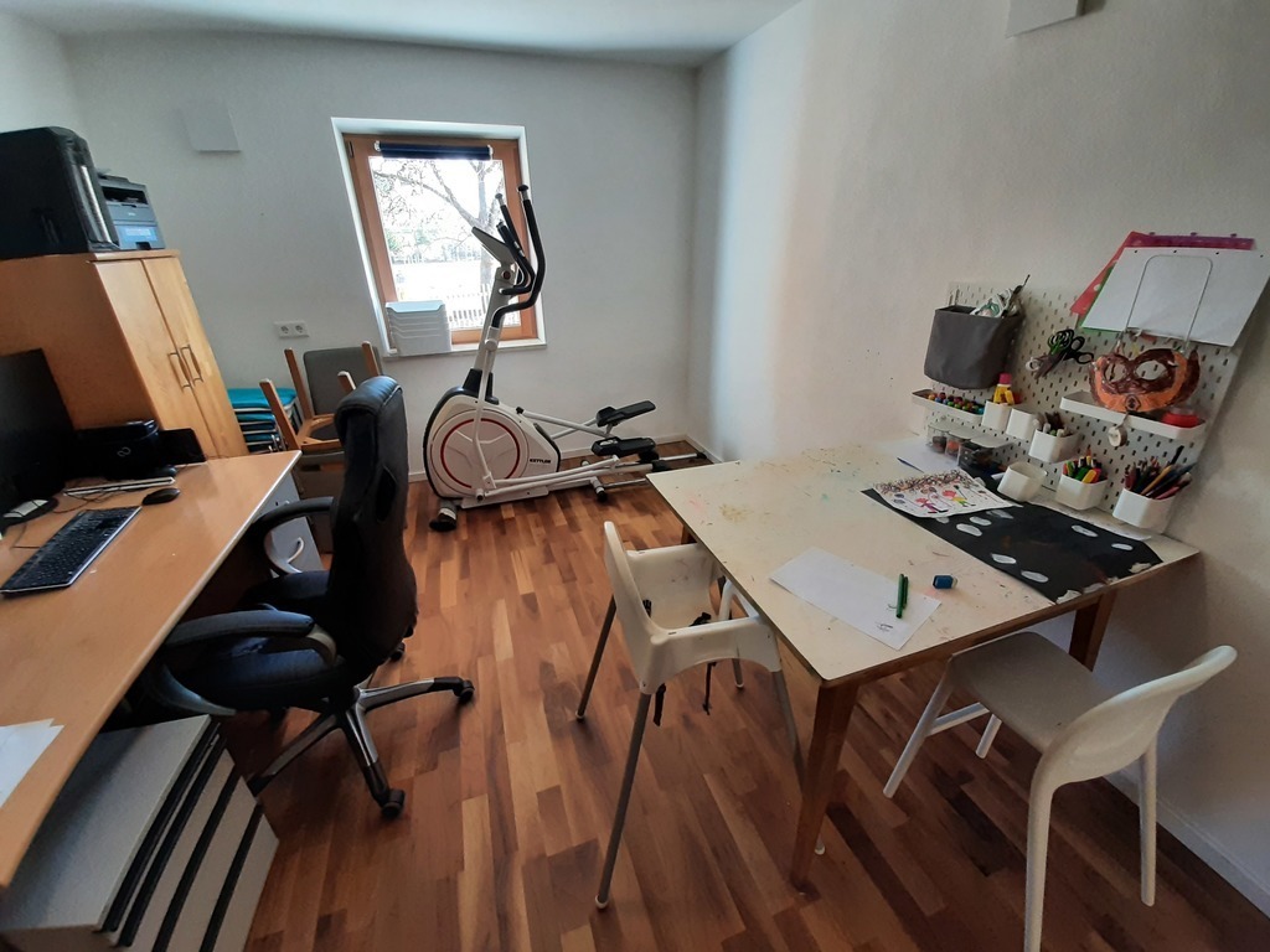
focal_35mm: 13
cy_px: 476
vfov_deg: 89.9
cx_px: 635
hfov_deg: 106.2
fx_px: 477
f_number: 2.2
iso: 125
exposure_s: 1/50
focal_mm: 1.42
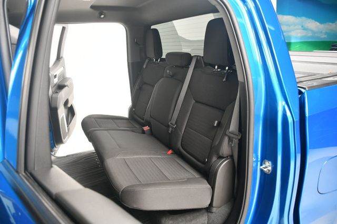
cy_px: 112
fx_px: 253
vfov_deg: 47.9
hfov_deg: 67.4
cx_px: 168
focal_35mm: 27
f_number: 4
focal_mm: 18
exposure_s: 1/160
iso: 100
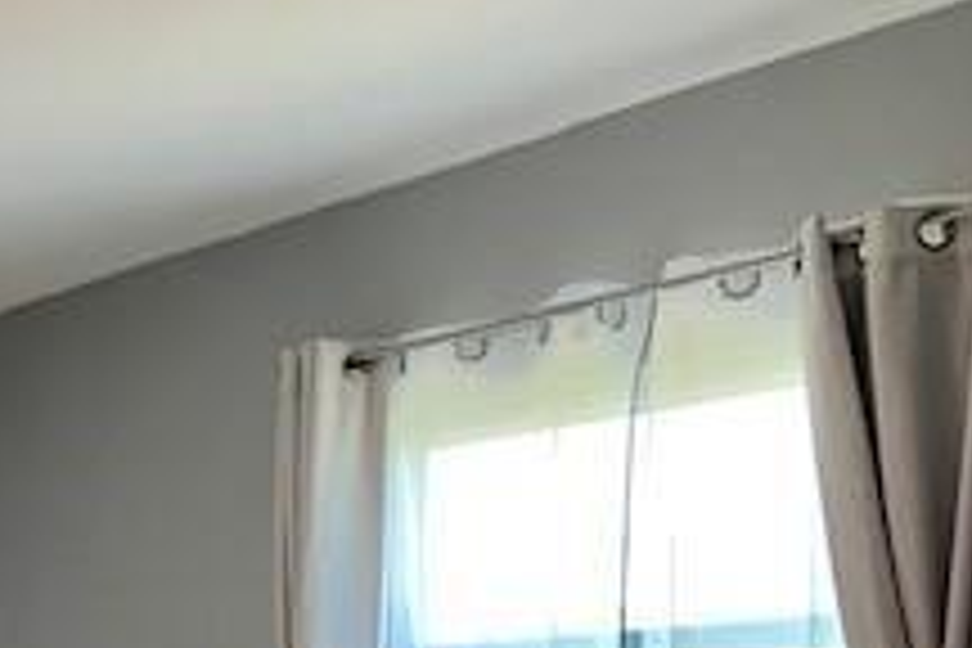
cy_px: 860
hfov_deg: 22.1
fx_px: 2160
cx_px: -378
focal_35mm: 80
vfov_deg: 16.1
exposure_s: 1/120
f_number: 1.8
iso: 64
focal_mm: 4.25
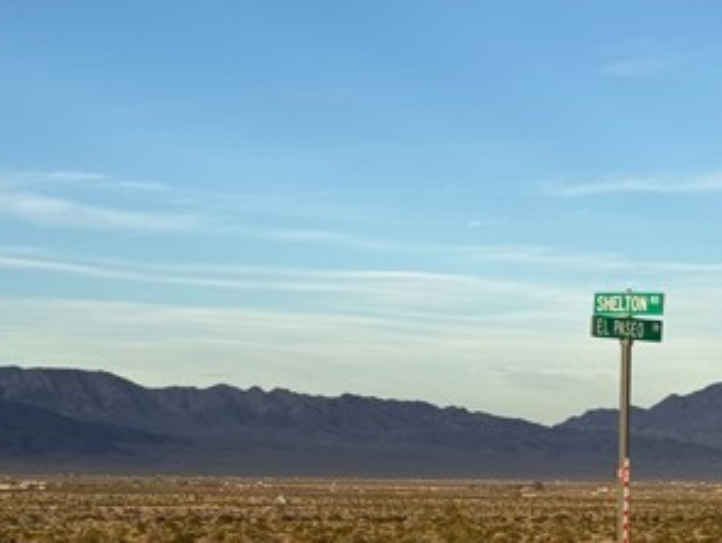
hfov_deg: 18.9
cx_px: 321
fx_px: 2172
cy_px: 394
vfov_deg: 14.2
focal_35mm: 104
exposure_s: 1/2762
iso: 64
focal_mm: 6.76
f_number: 1.78
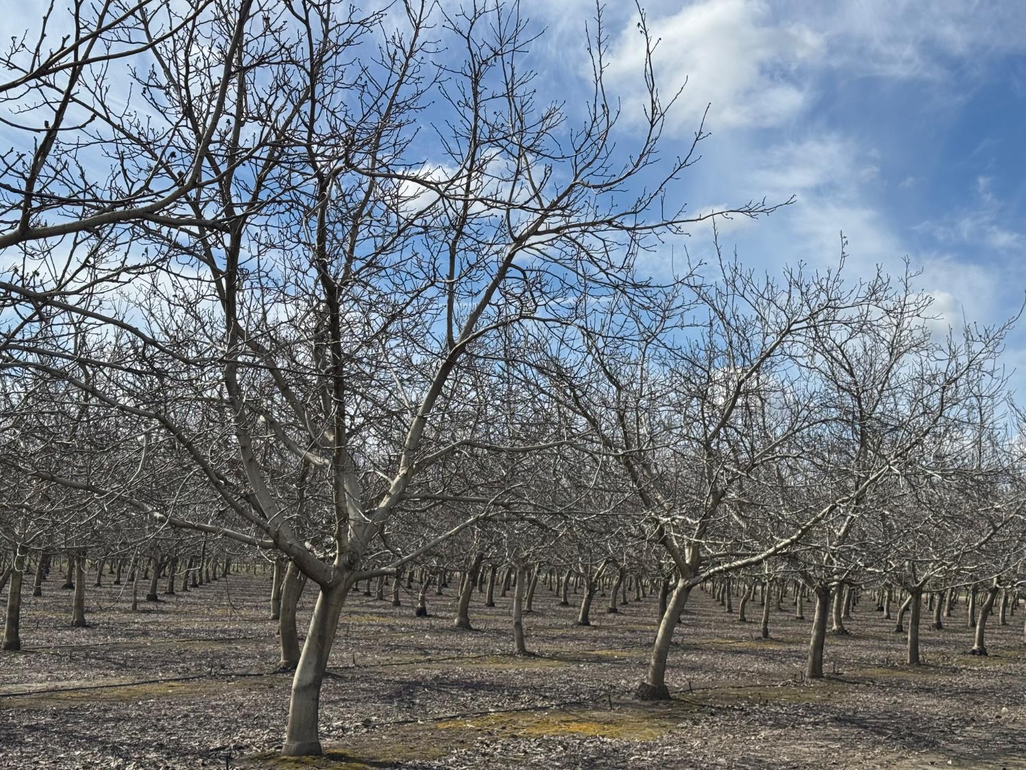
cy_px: 385
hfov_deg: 39.7
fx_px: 1423
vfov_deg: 30.3
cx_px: 513
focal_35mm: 48
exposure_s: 1/7092
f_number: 1.78
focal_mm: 6.76
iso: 64
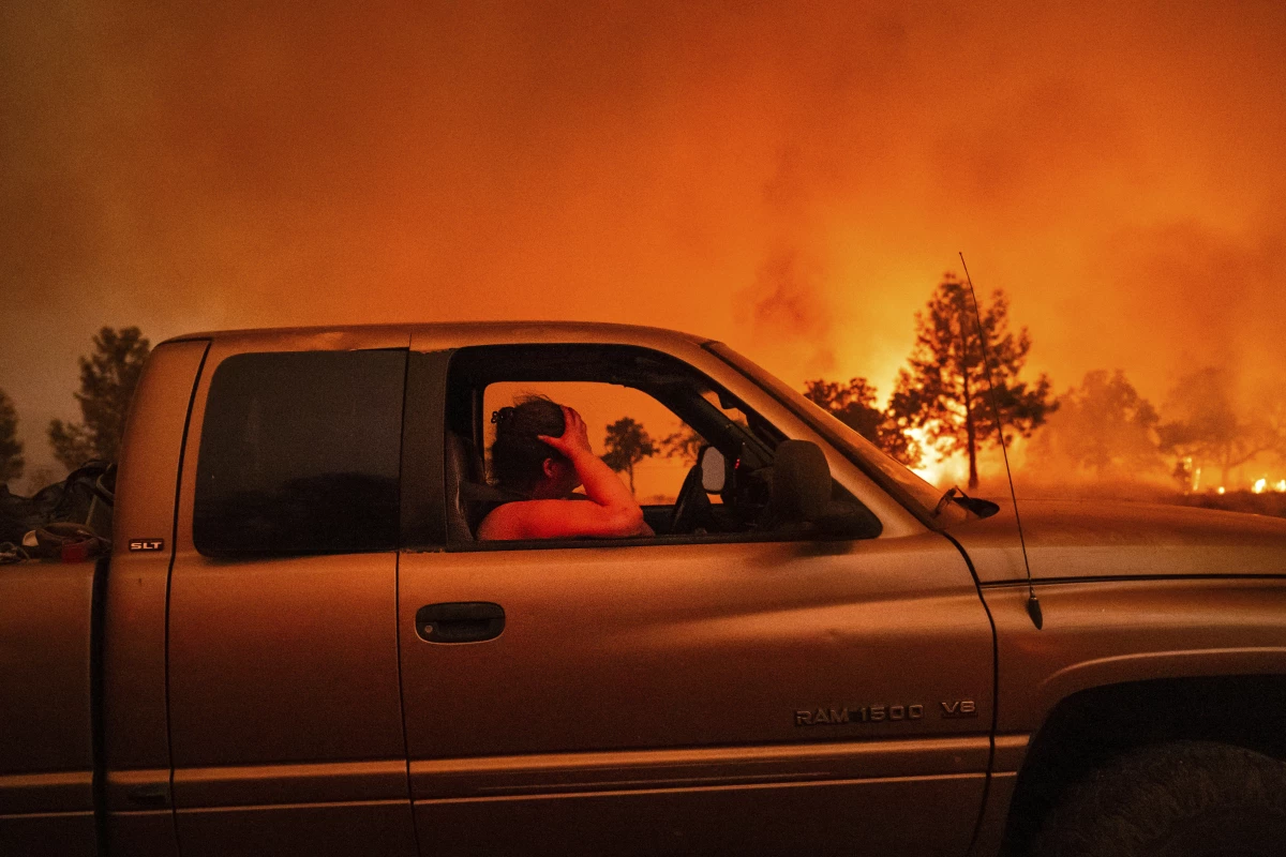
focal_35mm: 40
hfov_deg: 48.5
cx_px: 643
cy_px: 428
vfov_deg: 33.4
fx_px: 1429
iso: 12800
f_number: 4.8
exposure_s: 1/350
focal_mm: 40
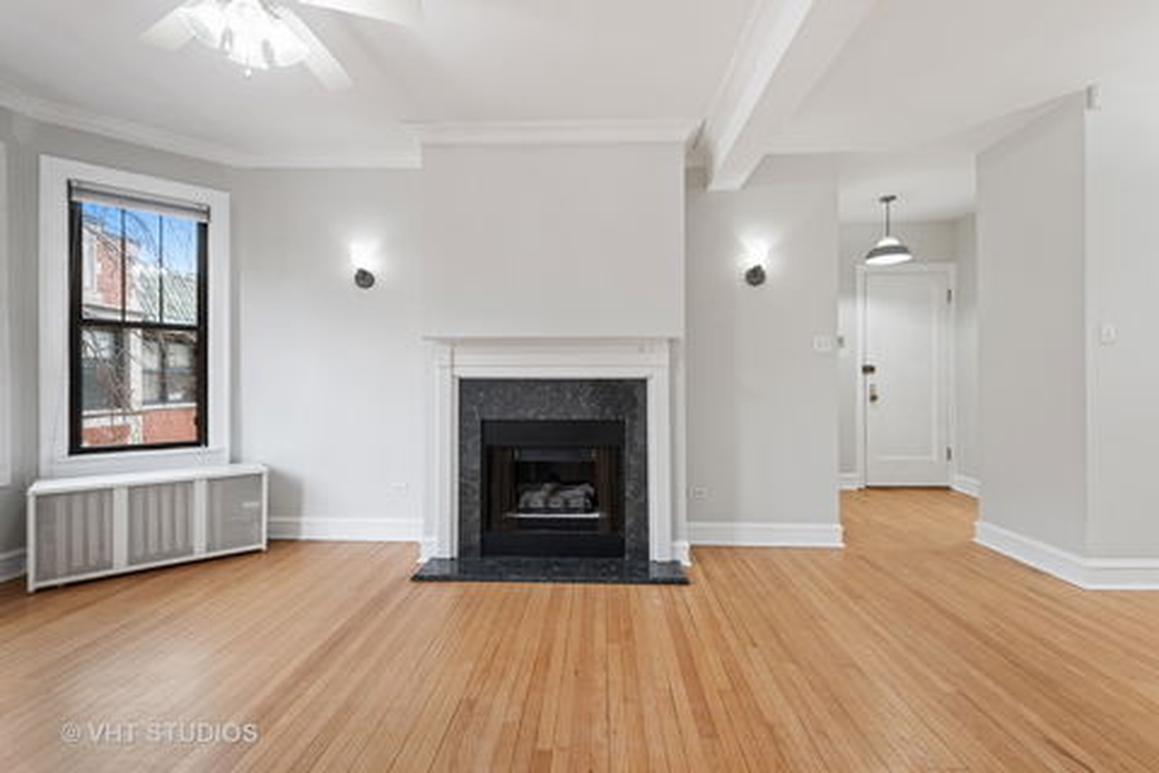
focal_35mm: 16
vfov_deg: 73.7
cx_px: 580
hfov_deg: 96.7
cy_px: 386
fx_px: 515
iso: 400
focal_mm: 16
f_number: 8
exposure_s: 1/6
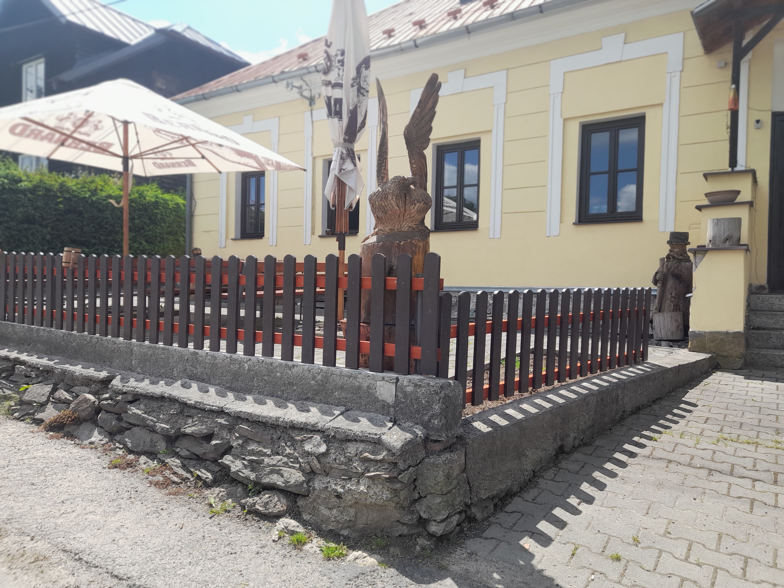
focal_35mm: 25
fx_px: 566
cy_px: 294
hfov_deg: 69.4
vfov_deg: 54.9
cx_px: 392
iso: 20
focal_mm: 4.6
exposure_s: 1/404
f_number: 2
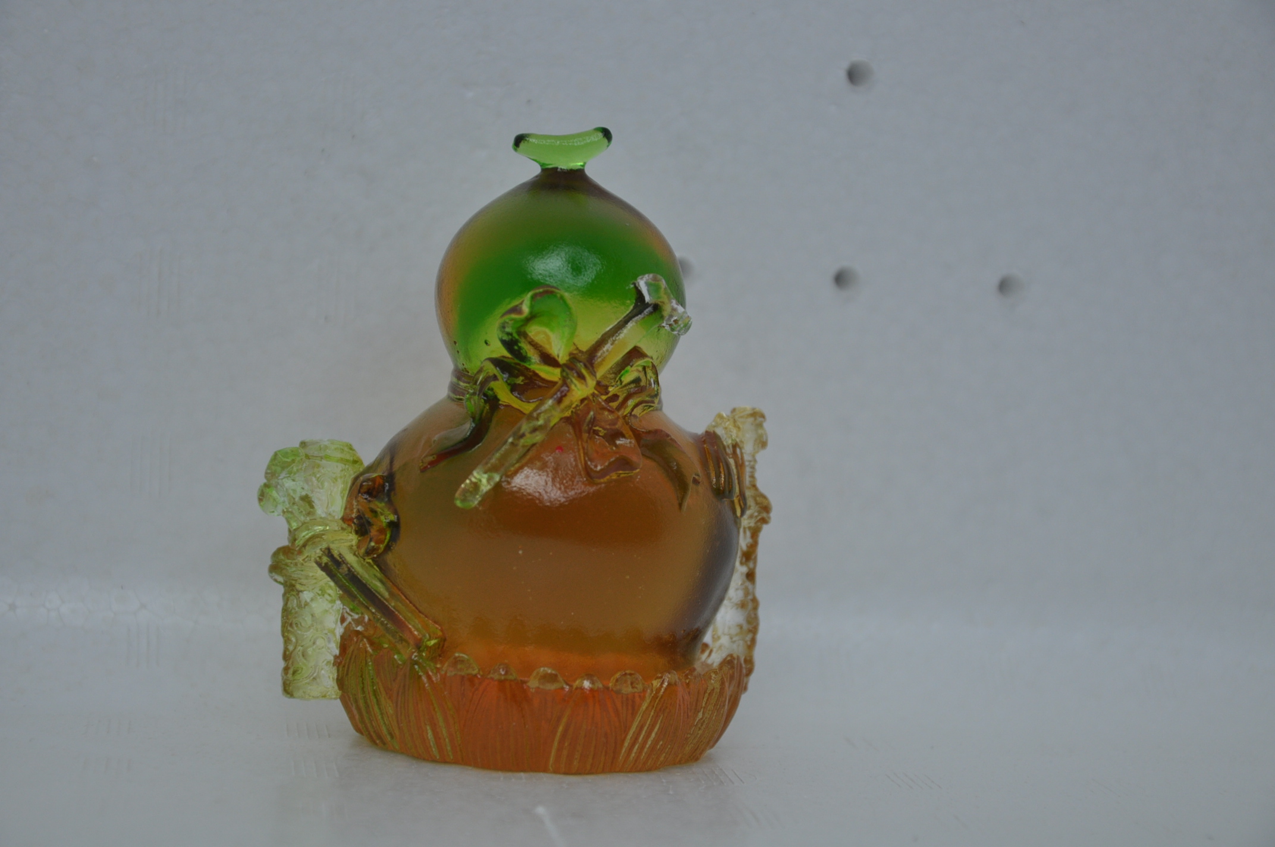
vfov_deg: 14.7
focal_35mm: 93
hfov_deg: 21.9
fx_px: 3290
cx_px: 638
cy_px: 424
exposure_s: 1/80
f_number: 5.3
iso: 400
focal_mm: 62
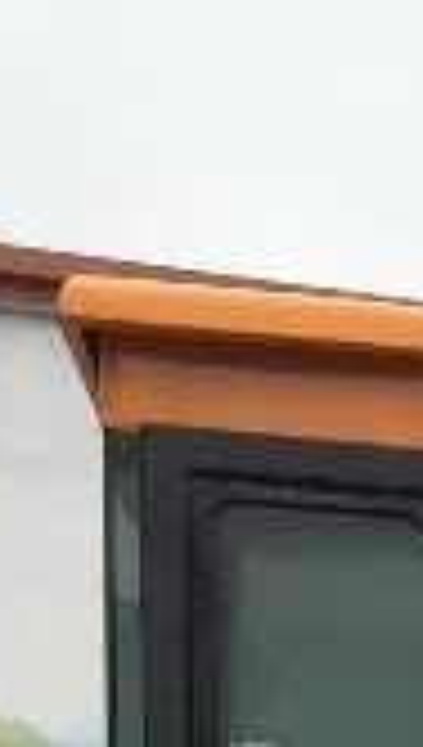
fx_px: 3769
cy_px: 1647
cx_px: 1616
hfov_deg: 5.6
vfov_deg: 10.2
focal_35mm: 190
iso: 32
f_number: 2.2
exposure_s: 1/347
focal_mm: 4.15
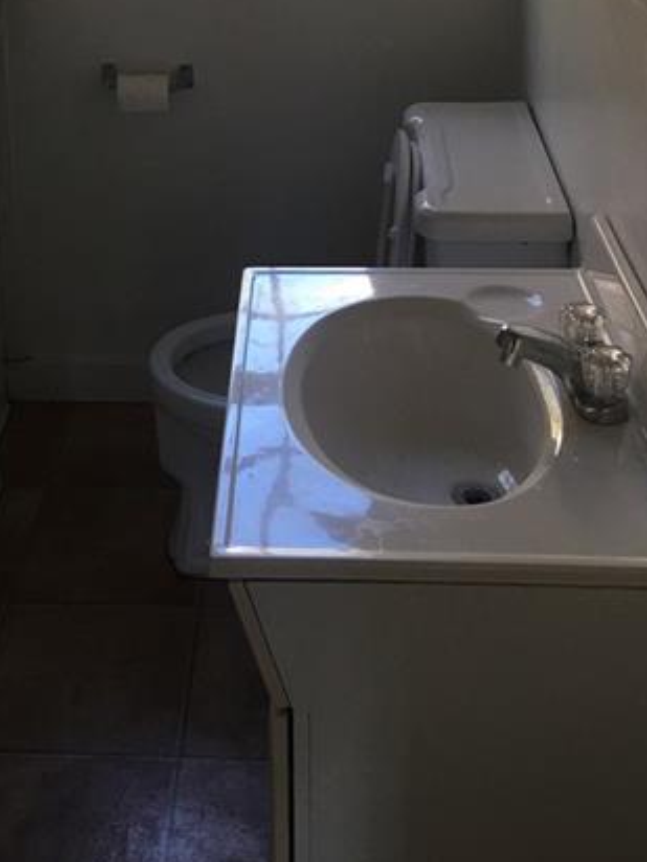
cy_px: 86
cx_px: 260
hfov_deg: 27.0
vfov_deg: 33.6
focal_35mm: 54
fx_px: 1346
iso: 32
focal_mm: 4.15
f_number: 2.2
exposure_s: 1/30
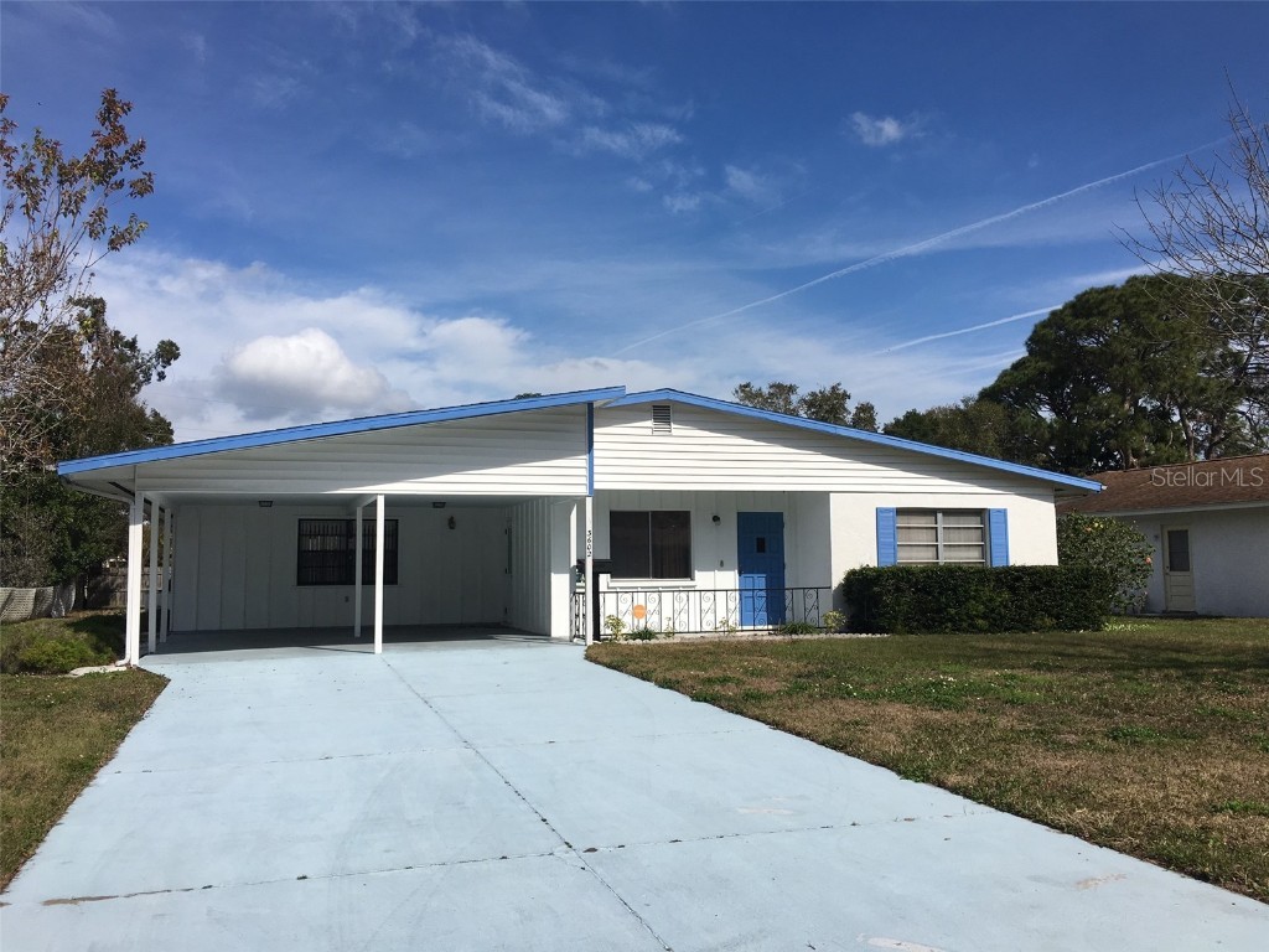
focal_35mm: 29
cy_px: 476
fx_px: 1063
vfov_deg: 48.2
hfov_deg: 61.7
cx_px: 634
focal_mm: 4.15
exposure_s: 1/2653
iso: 25
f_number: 2.2
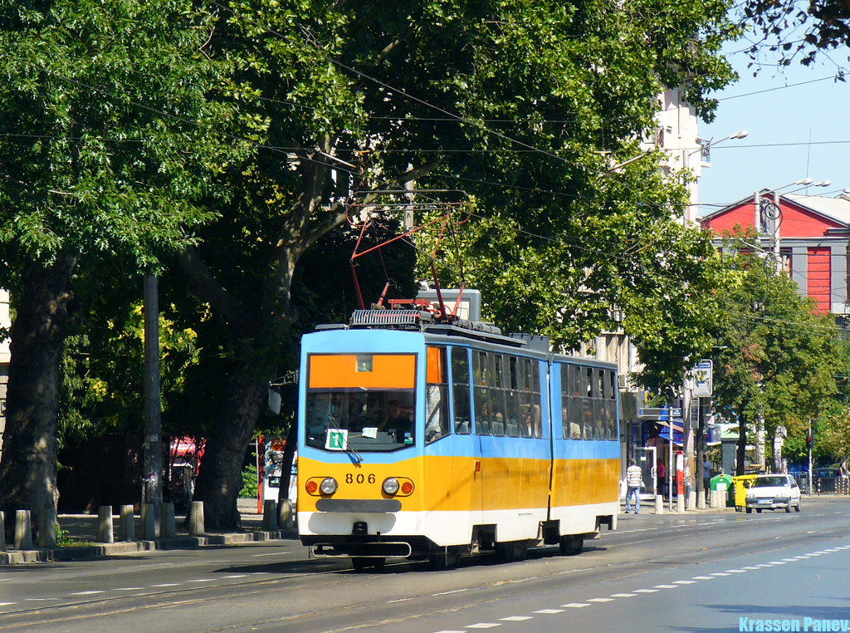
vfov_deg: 8.1
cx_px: 425
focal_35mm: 182
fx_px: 4456
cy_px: 316
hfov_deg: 10.9
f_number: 6.3
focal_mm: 30.4
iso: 100
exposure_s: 1/250
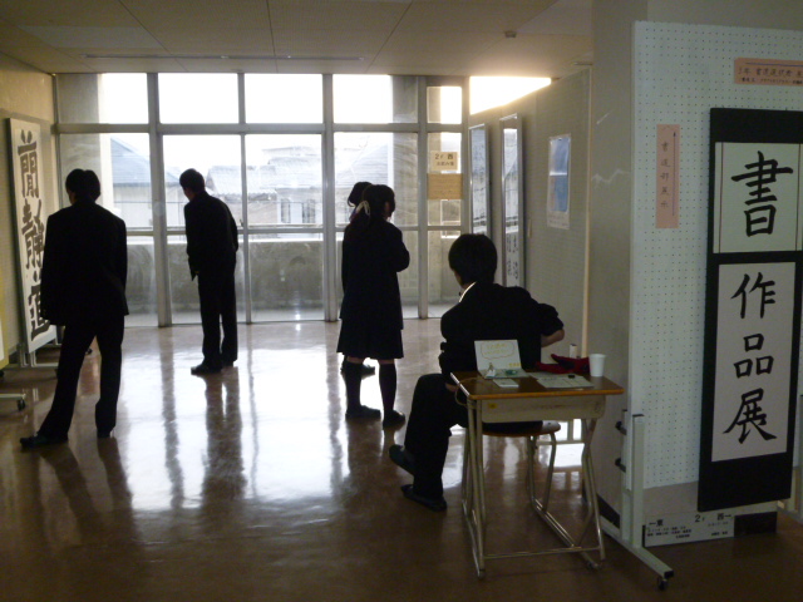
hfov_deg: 55.4
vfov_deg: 42.9
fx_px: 766
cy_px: 301
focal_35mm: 33
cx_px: 402
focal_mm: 5.9
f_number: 3.2
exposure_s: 1/30
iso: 320
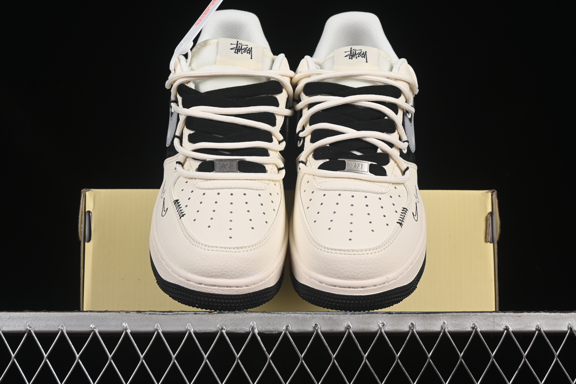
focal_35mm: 75
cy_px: 192
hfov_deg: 27.0
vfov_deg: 18.2
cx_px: 288
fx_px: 1200
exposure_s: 1/80
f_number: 8
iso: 160
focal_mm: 50
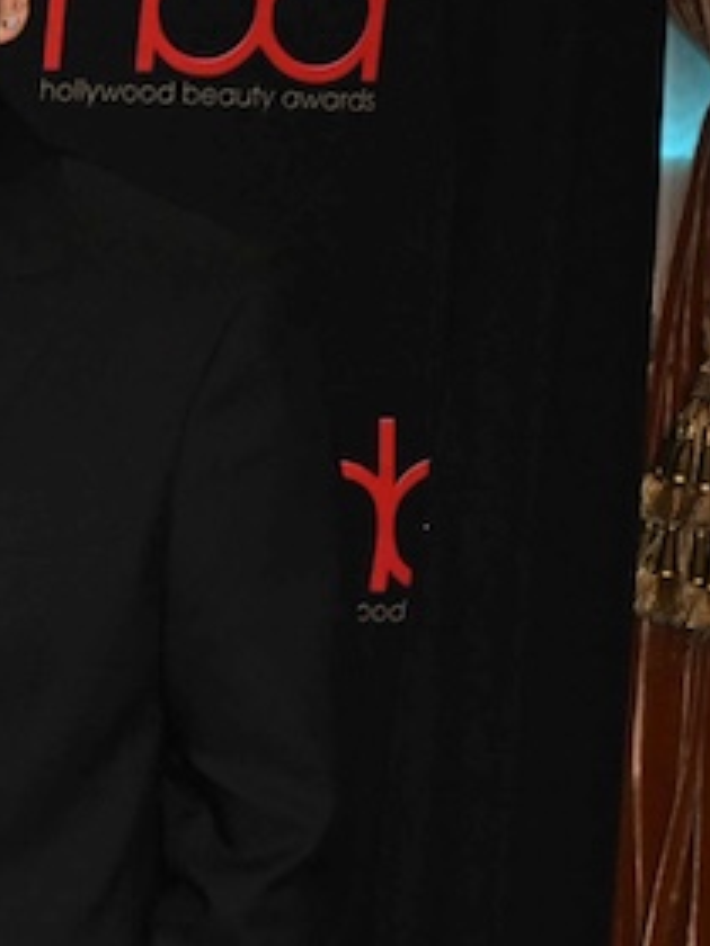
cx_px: -1248
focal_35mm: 154
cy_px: 715
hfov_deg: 8.4
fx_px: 4212
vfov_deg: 12.8
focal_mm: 35
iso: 2000
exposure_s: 1/320
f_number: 5.6
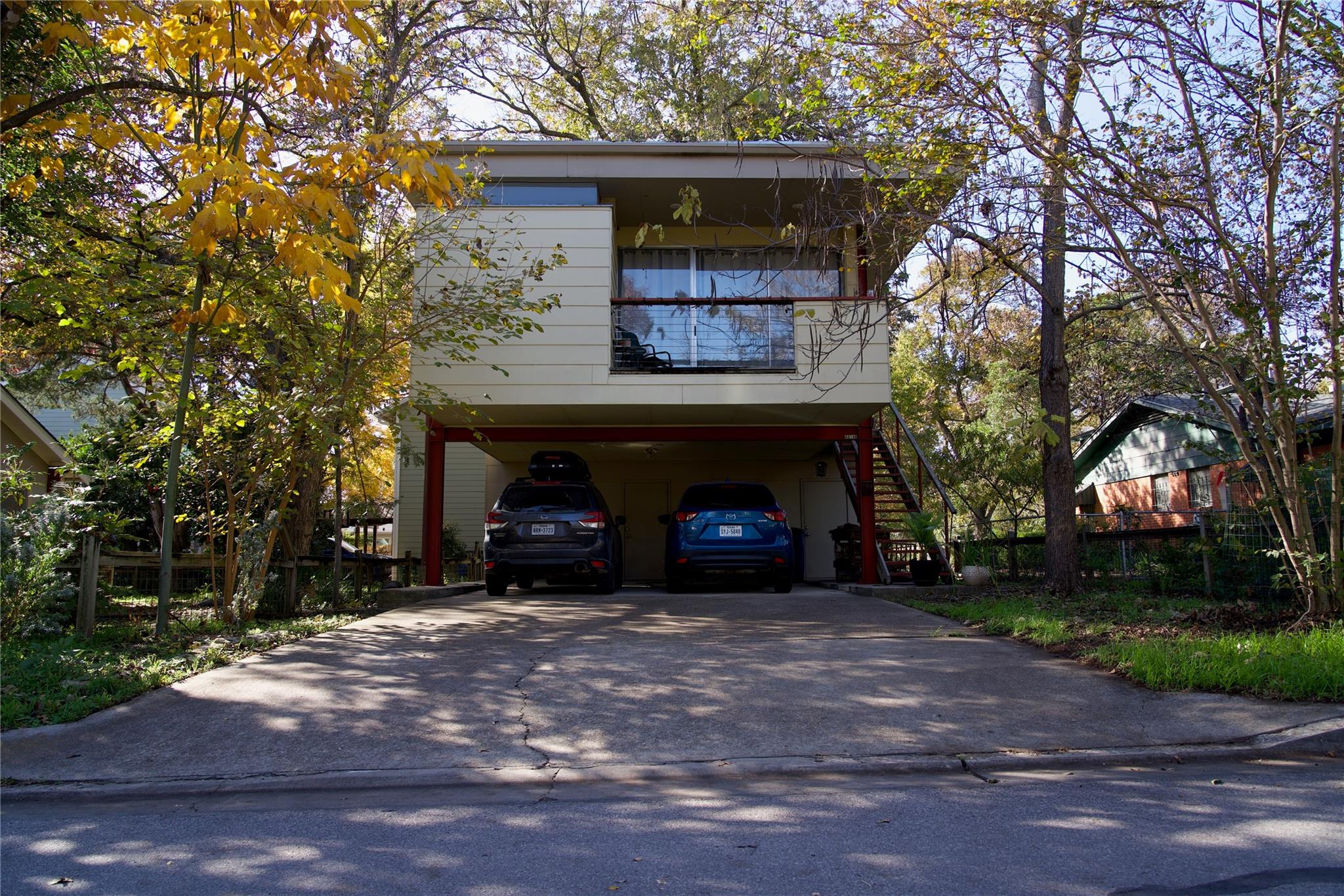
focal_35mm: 24
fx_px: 896
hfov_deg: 73.7
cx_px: 672
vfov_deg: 53.1
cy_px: 448
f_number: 5
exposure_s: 1/100
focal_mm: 24
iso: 100
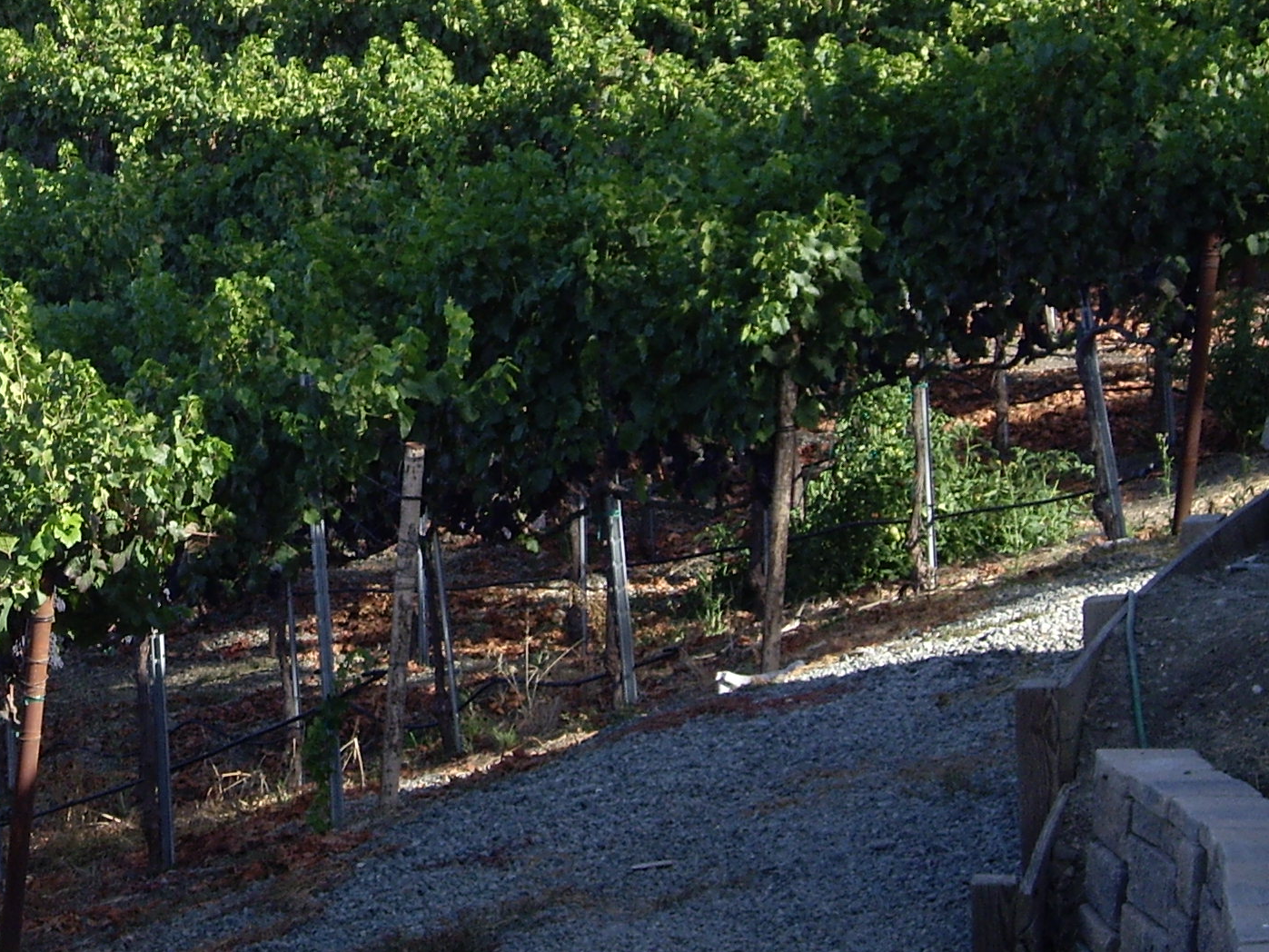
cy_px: 186
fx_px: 7882
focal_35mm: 215
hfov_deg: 9.1
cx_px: -39
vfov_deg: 6.9
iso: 100
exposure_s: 1/250
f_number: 4.8
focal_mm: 19.4
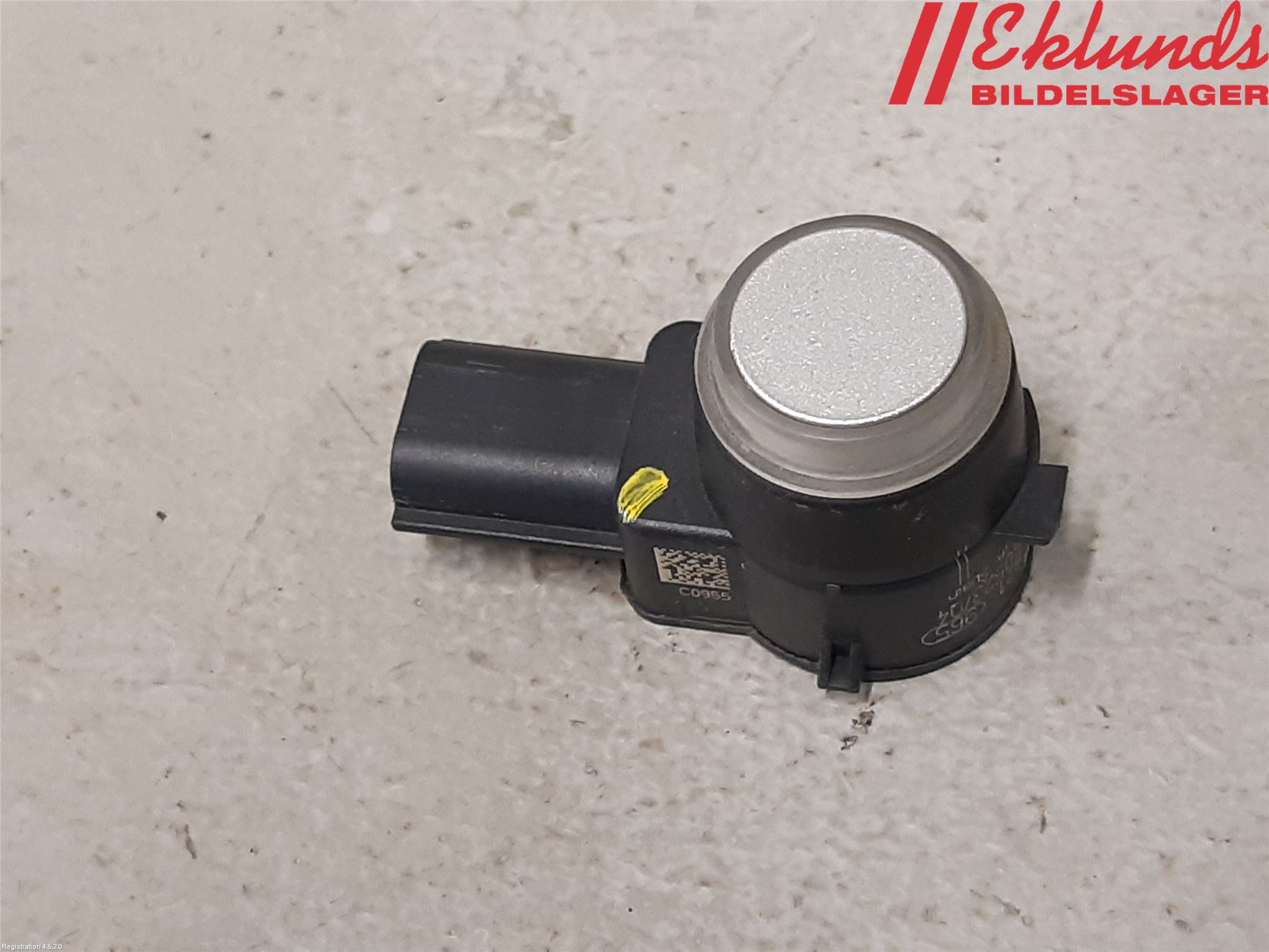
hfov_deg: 67.3
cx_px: 634
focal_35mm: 26
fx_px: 953
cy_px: 476
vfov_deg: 53.1
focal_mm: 3.93
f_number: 1.7
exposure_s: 1/50
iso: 200
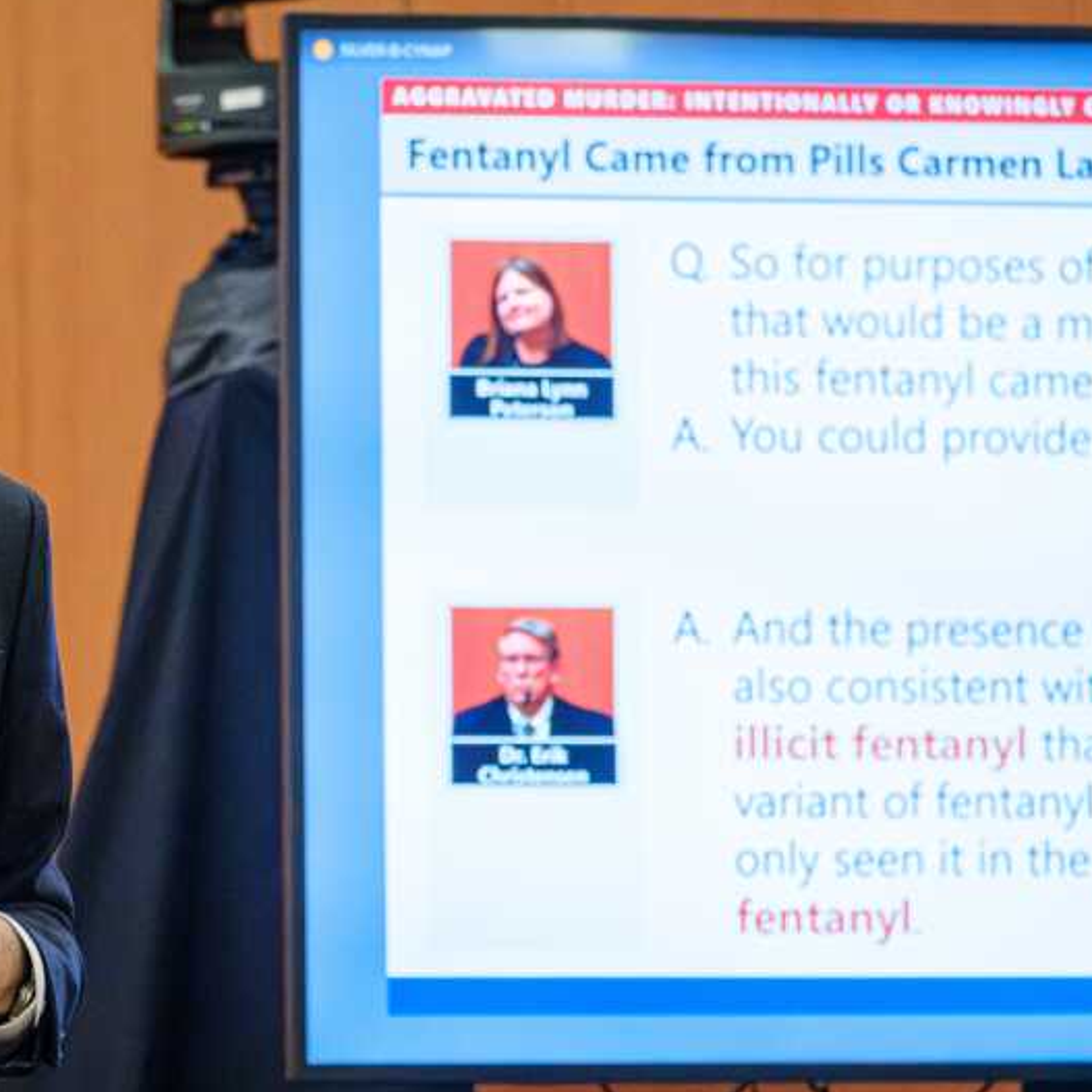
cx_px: 135
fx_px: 14562
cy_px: 600
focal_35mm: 408
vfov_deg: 4.3
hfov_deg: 4.3
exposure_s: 1/400
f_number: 4.8
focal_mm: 153.3
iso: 10000
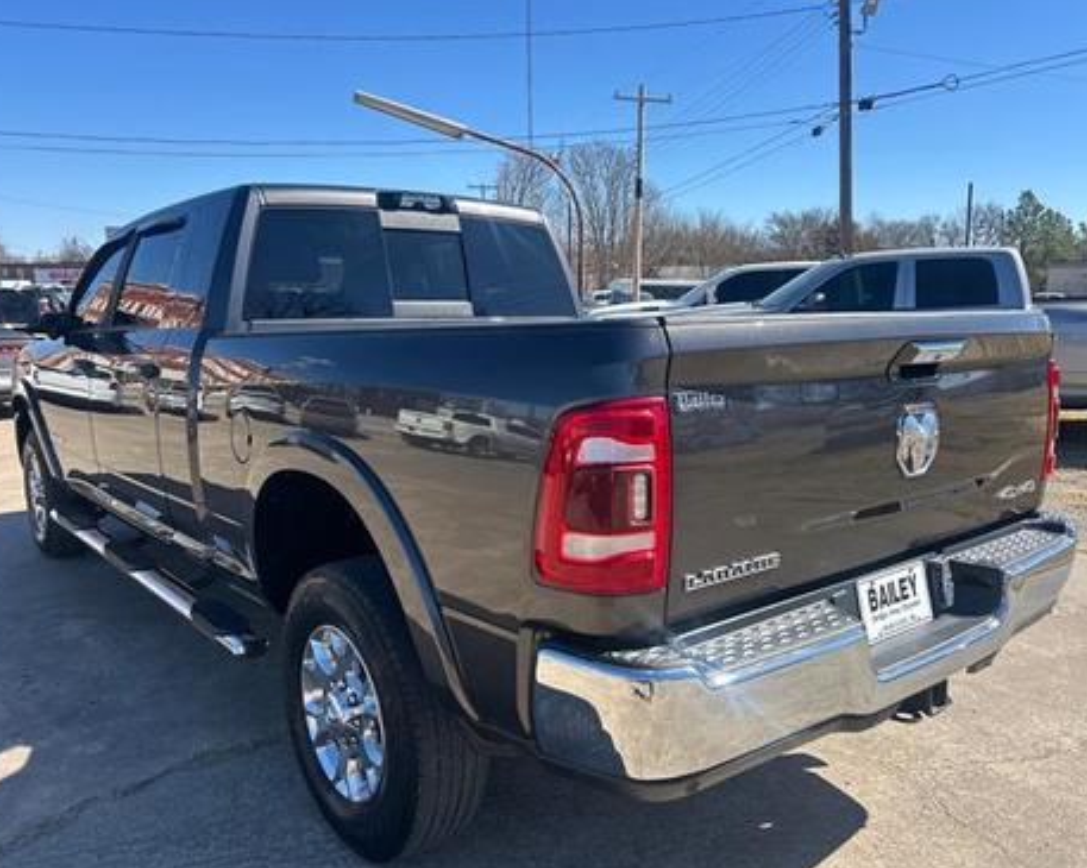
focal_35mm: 28
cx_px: 526
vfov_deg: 51.5
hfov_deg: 62.2
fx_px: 900
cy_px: 428
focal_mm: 5.7
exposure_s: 1/2404
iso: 50
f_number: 1.5
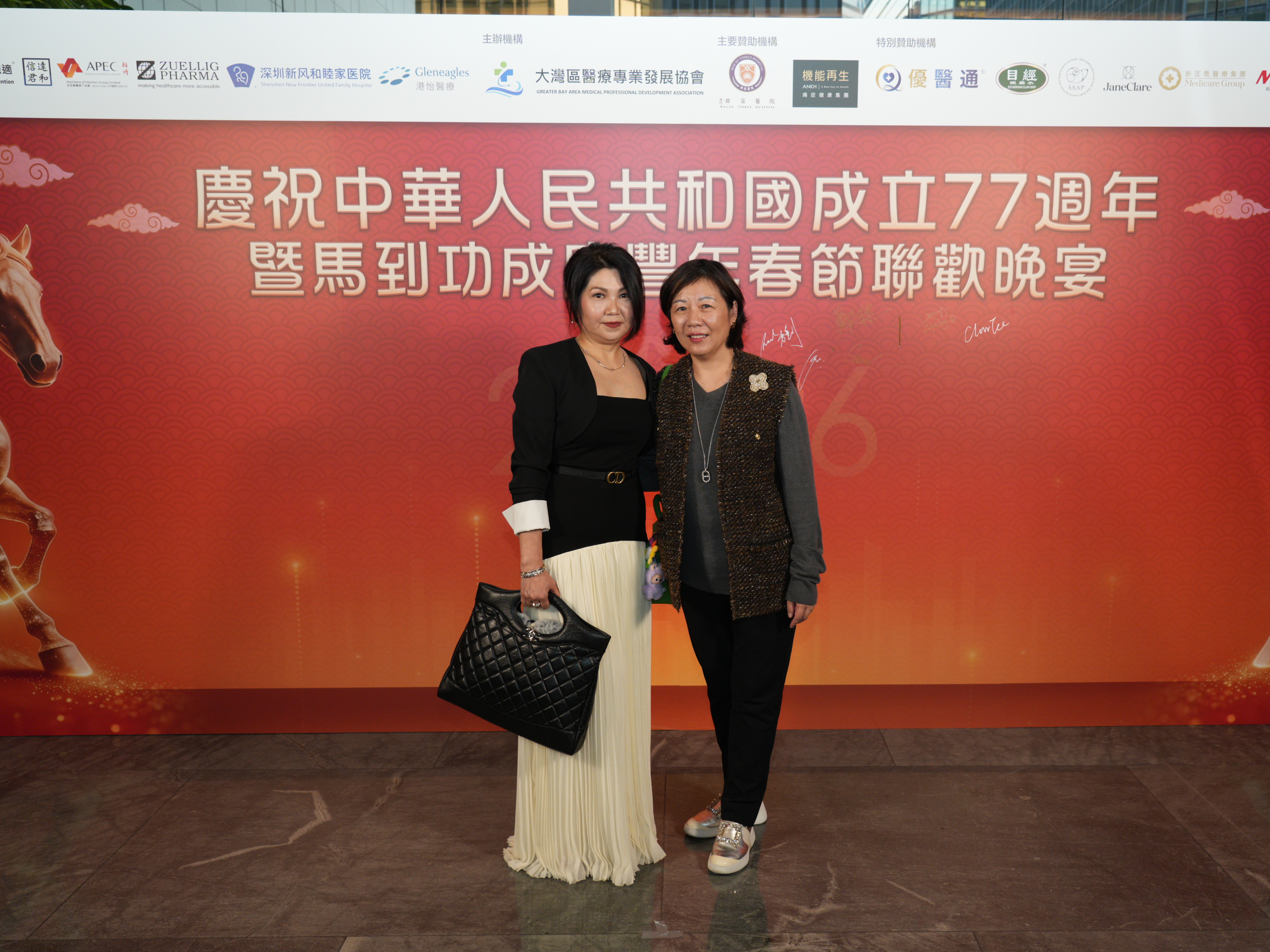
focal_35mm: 31
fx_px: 1137
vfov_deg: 45.4
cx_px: 699
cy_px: 477
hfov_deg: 58.2
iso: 1000
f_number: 4
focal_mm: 28
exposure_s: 1/200
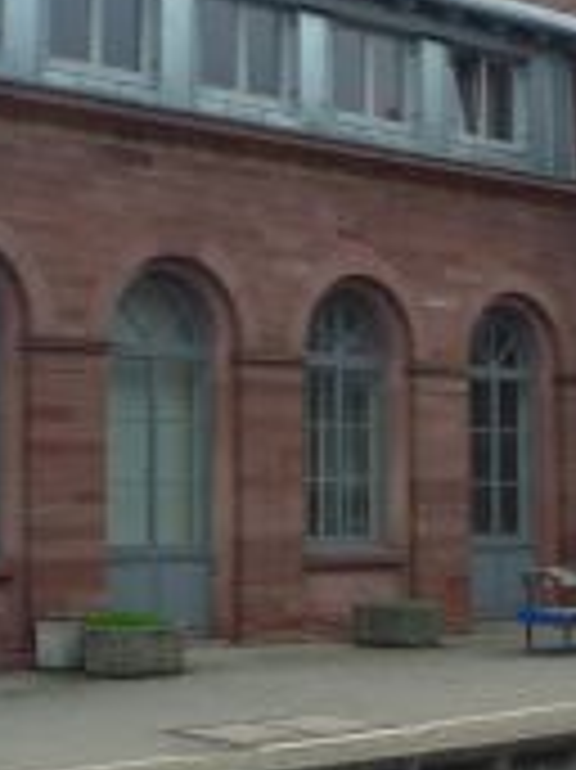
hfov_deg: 16.4
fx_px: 1999
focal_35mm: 90
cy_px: 306
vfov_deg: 21.8
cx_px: 374
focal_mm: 5.2
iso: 100
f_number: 3.3
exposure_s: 1/80
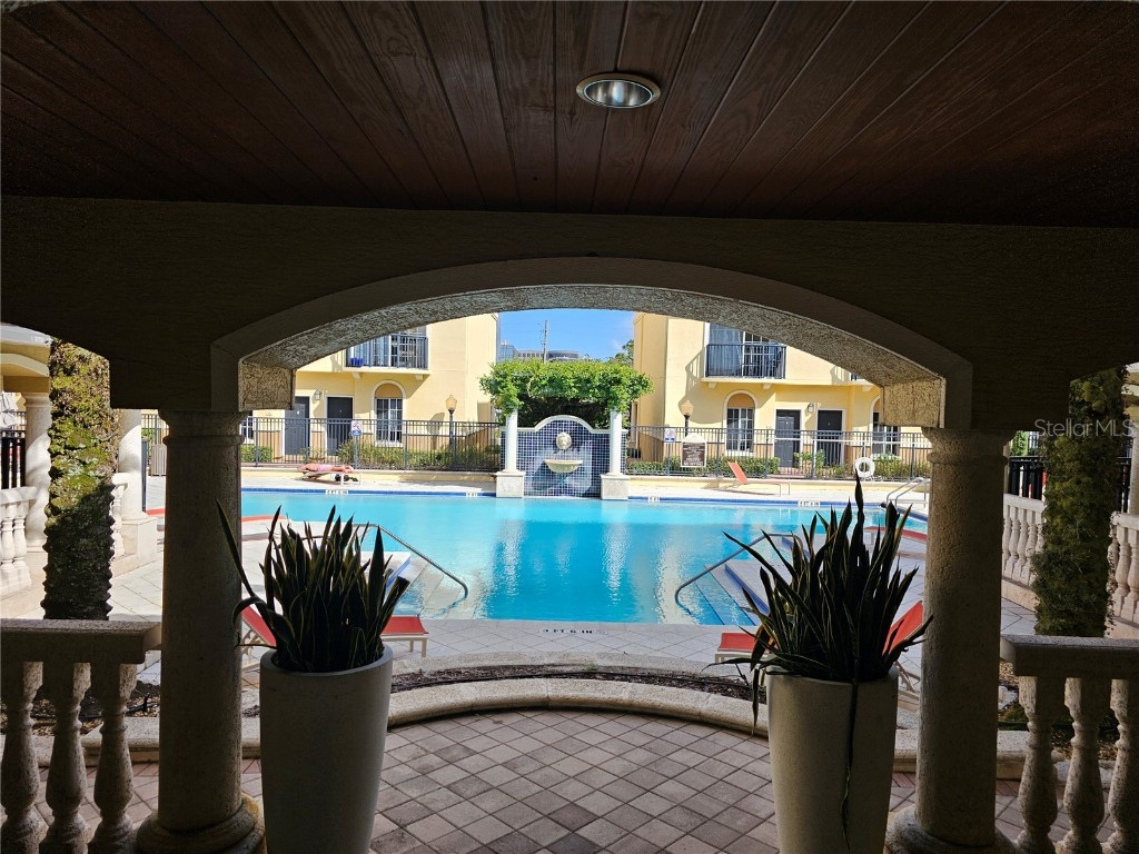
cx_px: 570
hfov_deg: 73.9
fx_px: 757
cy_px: 427
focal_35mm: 23
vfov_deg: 58.9
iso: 10
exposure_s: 1/468
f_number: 1.7
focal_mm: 6.3
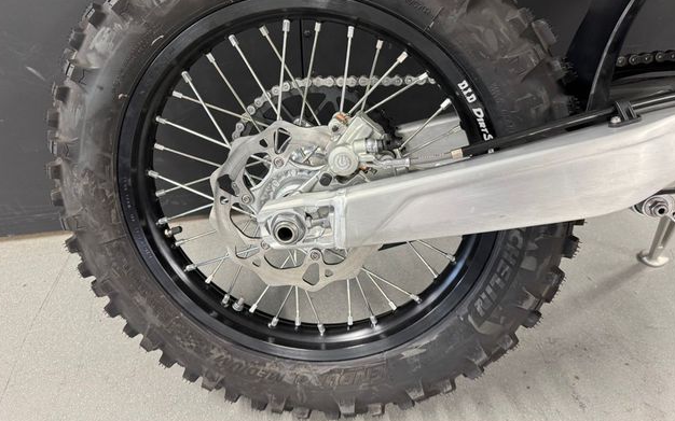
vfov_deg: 47.3
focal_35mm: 26
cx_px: 336
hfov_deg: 70.4
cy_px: 170
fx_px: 478
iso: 250
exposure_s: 1/50
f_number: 1.78
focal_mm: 6.76
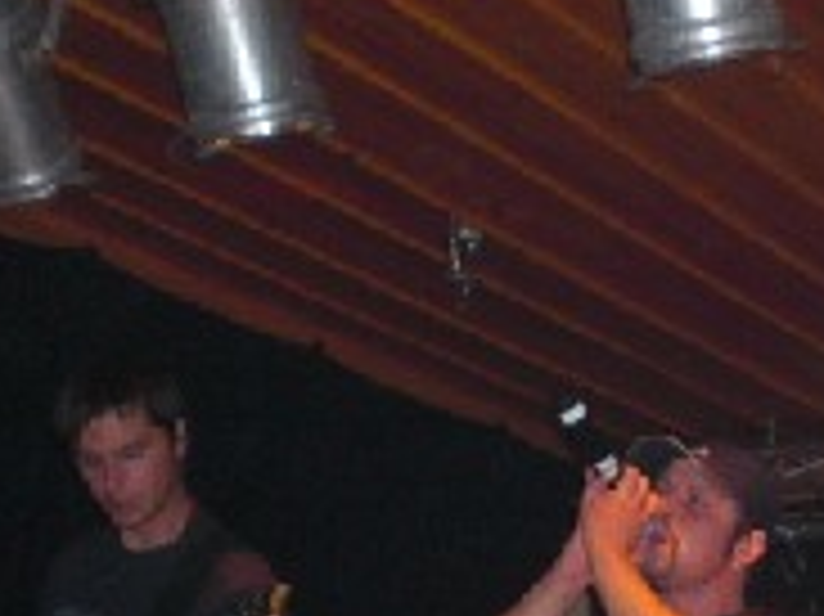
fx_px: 2212
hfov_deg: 20.4
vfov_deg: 15.3
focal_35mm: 93
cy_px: 733
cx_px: 847
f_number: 3.1
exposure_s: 1/60
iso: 200
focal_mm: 6.3
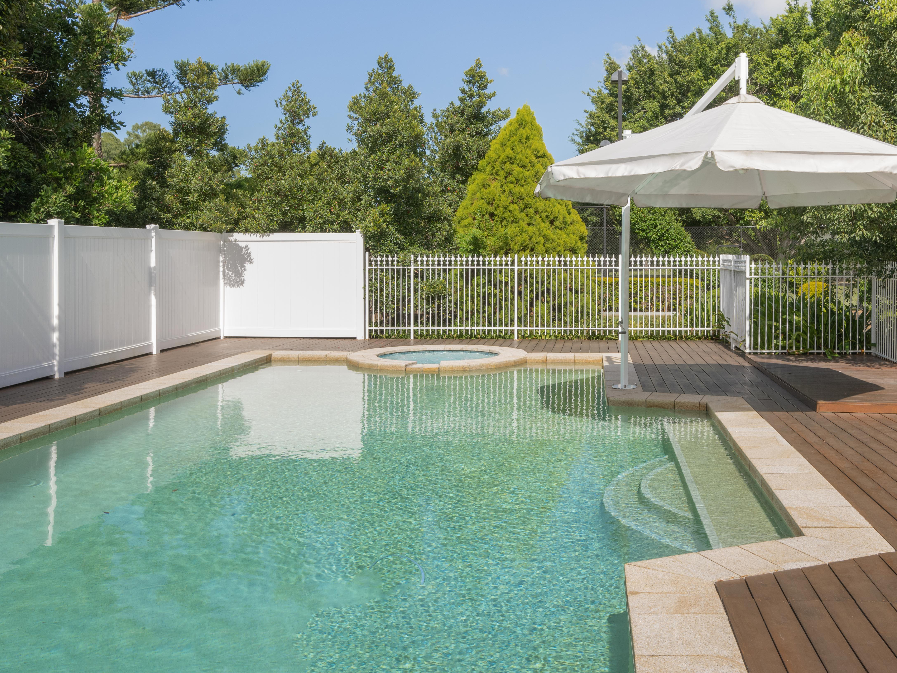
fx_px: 881
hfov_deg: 53.2
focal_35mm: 34
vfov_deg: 41.7
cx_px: 576
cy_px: 286
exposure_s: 1/250
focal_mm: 19
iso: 200
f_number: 11
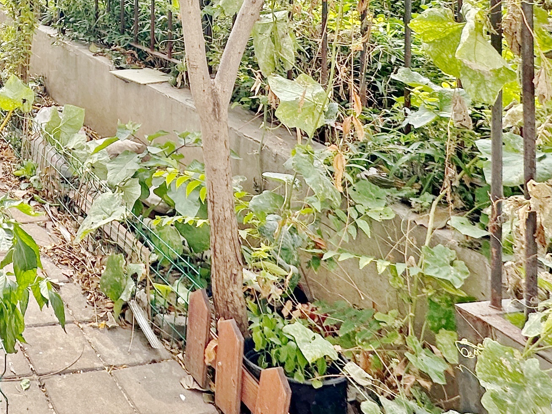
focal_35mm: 43
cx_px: -107
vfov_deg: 28.6
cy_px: -100
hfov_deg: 35.0
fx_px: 686
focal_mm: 2.22
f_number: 2.2
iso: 40
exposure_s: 1/152
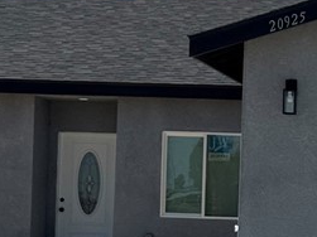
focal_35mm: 196
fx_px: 1794
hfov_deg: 10.0
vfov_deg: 7.5
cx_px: 338
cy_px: 226
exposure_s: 1/9009
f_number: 1.78
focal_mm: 6.76
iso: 80
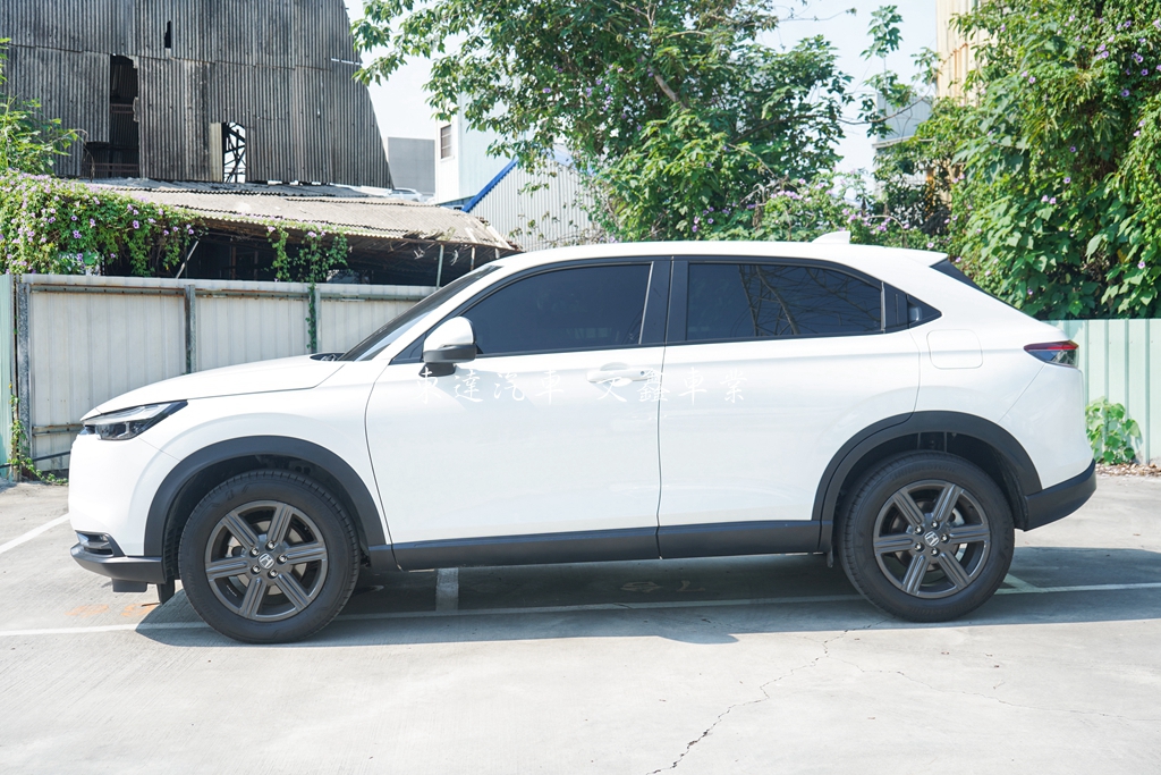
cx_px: 580
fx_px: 1290
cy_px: 388
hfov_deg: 48.5
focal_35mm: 40
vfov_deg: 33.4
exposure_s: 1/160
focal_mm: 40
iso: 100
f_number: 7.1
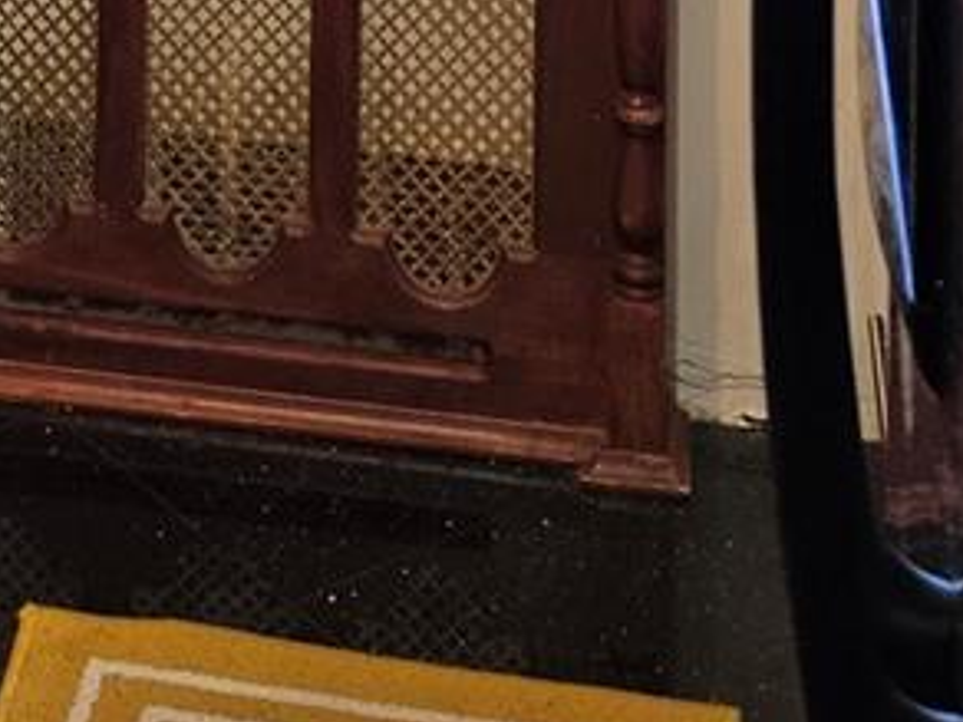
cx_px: 46
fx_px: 3366
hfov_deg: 16.0
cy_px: -1724
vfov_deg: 8.9
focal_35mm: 121
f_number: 1.7
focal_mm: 6.3
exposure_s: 1/120
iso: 125
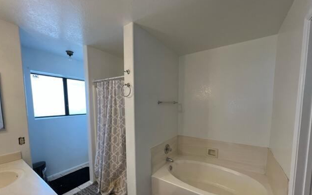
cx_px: 156
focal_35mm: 14
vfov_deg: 77.8
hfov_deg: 105.3
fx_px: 119
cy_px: 116
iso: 100
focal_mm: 1.57
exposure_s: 1/120
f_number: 1.8
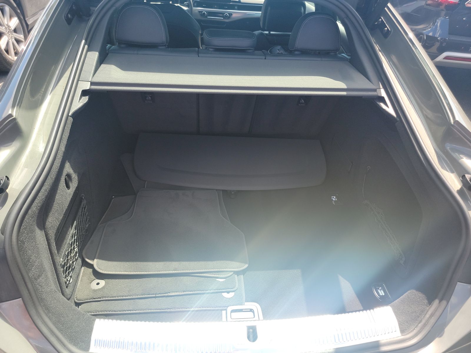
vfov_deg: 56.8
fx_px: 327
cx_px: 236
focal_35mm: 24
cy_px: 176
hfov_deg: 71.6
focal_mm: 6.7
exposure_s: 1/163
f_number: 1.8
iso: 50
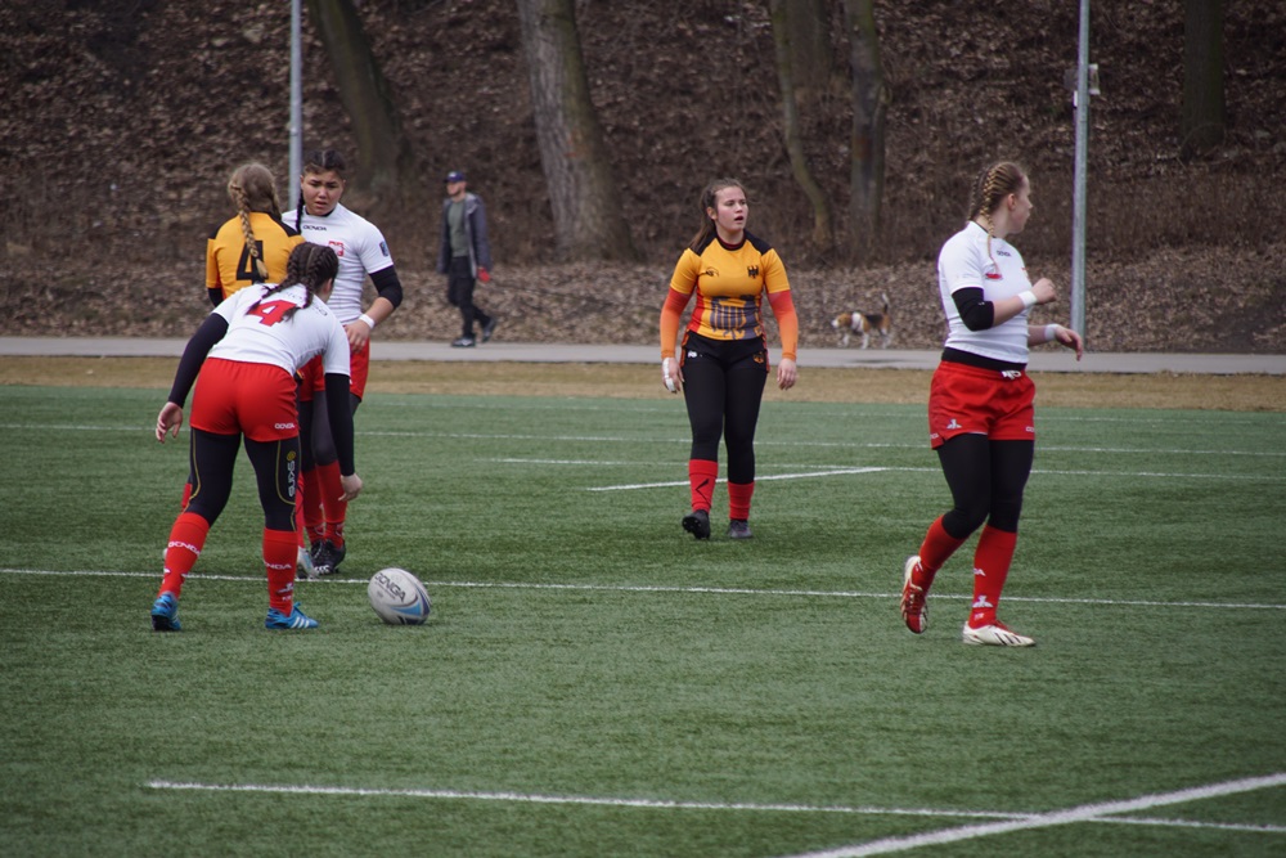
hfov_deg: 6.9
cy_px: 429
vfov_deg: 4.6
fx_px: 10717
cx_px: 643
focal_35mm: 300
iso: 200
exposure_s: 1/320
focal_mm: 200
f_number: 6.3
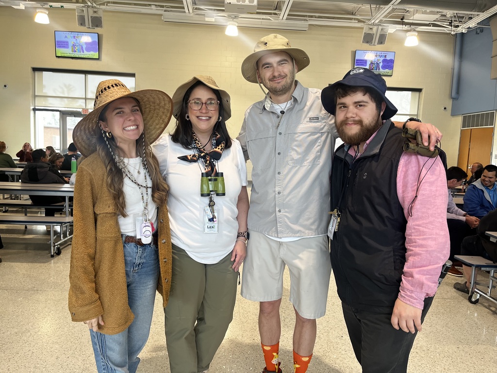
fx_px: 373
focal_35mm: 26
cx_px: 248
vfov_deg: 53.1
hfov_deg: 67.3
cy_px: 186
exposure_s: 1/120
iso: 125
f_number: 1.6
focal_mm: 5.1
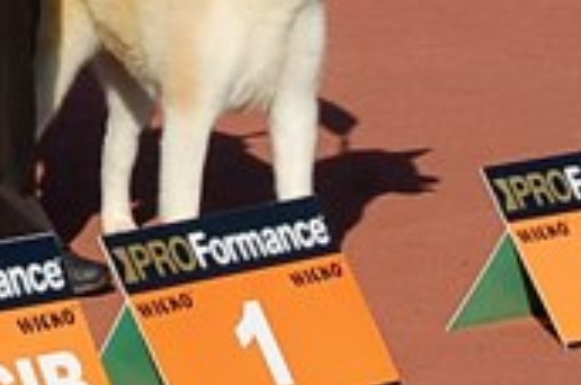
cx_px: -230
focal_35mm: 383
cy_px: -199
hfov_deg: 5.3
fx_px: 6175
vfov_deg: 3.6
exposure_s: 1/400
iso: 200
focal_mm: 55
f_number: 10
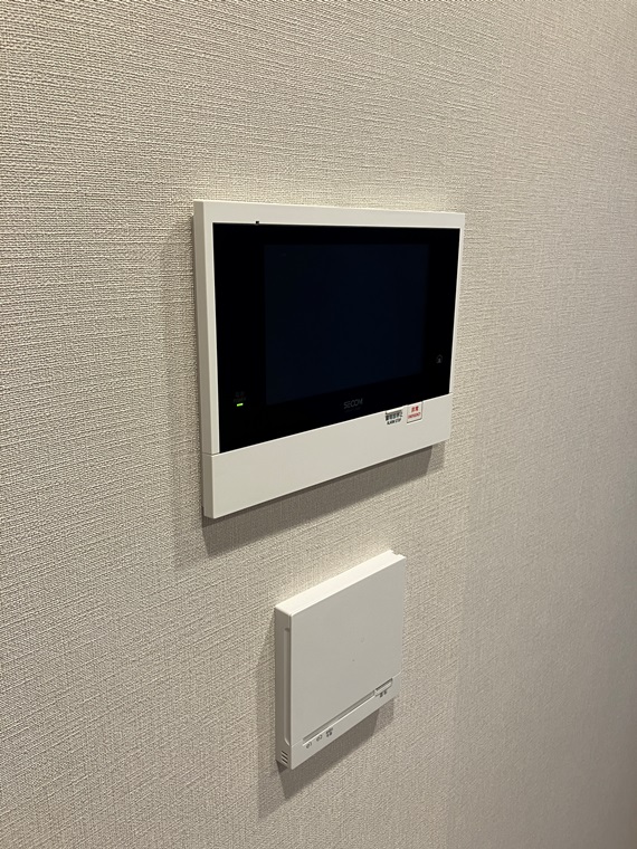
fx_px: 687
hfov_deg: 49.7
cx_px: 318
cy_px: 424
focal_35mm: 28
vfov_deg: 63.4
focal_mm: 3.99
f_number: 1.8
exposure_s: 1/50
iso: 64
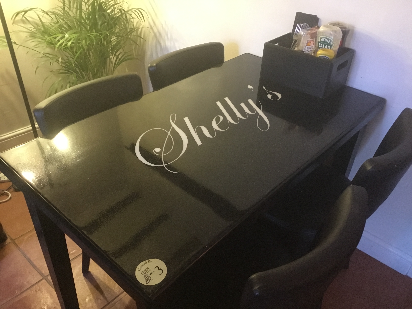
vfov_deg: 45.4
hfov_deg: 58.4
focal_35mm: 31
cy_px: 154
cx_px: 206
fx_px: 369
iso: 250
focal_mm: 3.3
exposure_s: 1/17
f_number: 2.4
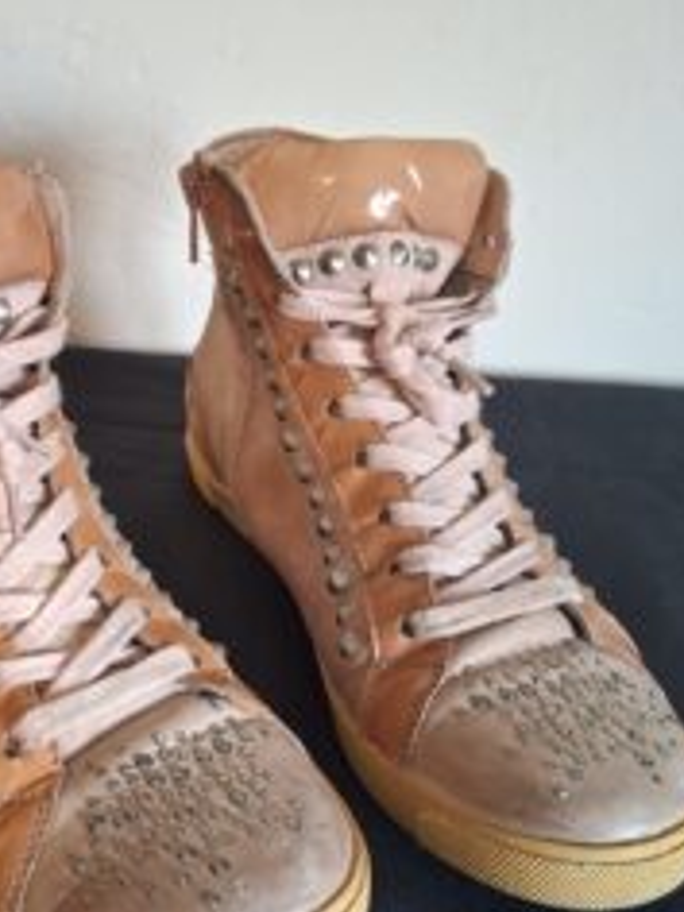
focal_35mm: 39
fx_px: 1028
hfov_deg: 36.5
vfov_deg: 47.4
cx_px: 236
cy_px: 576
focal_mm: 5.54
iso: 320
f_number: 1.8
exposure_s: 1/33
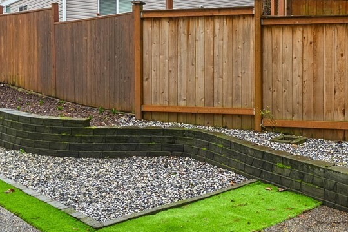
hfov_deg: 43.0
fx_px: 425
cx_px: 264
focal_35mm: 44
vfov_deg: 30.5
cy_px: 117
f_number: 7.1
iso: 250
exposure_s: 1/30
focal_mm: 14
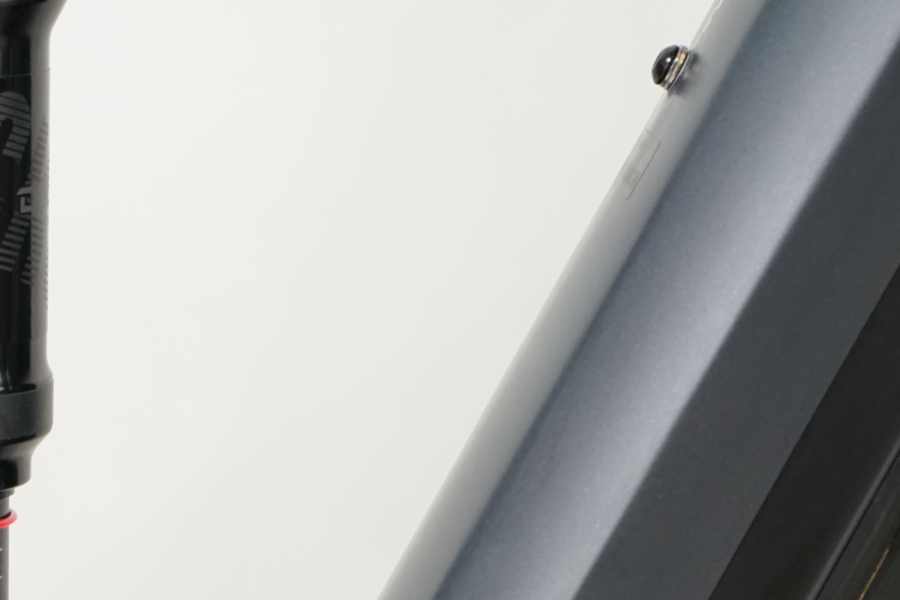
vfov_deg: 7.8
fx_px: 4375
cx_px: -42
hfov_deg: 11.6
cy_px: 366
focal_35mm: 175
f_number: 5.6
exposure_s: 1/200
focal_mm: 70
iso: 2000
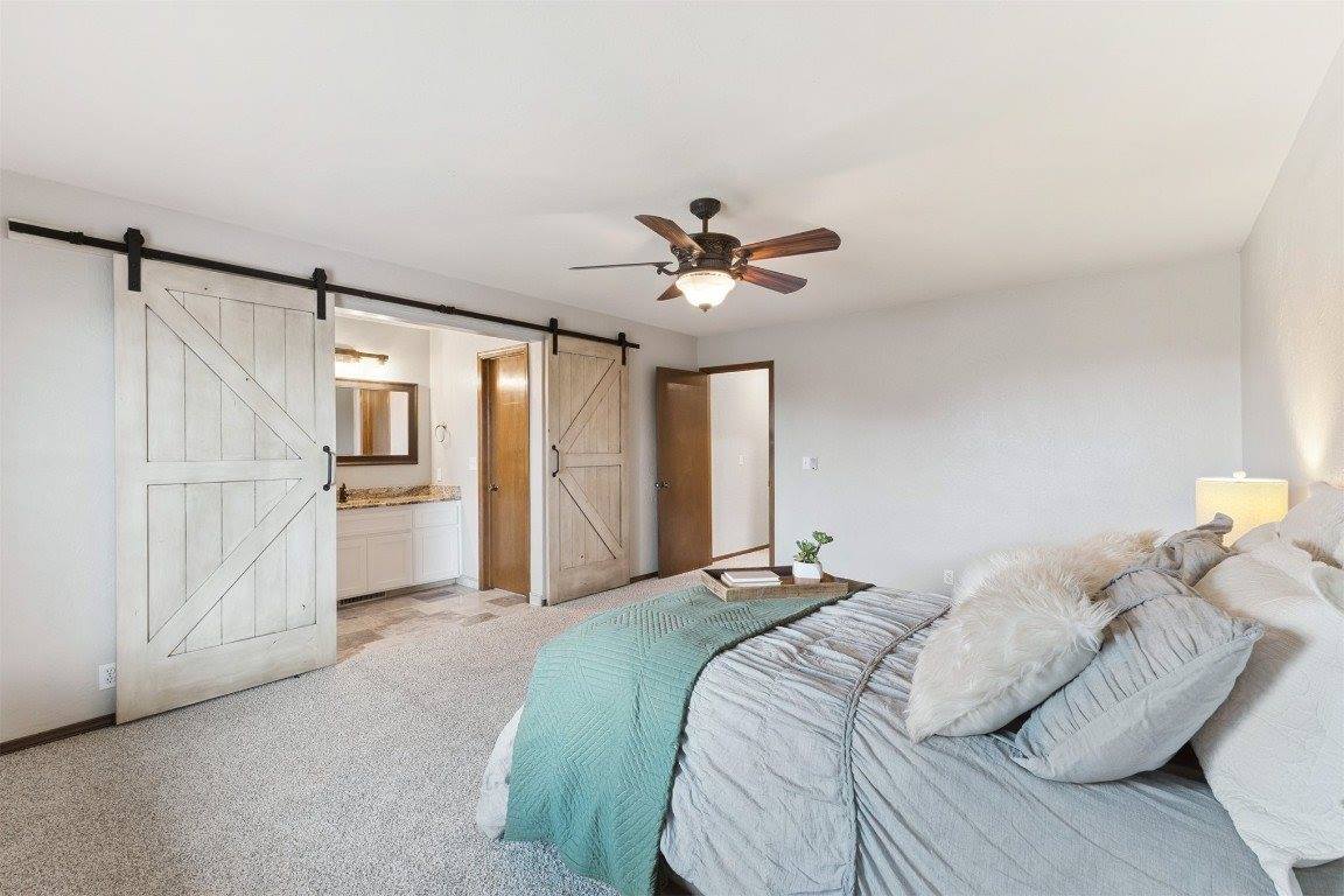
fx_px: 560
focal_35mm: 15
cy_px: 448
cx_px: 672
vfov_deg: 77.3
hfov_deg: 100.4
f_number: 8
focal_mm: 10
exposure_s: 1/20
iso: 125
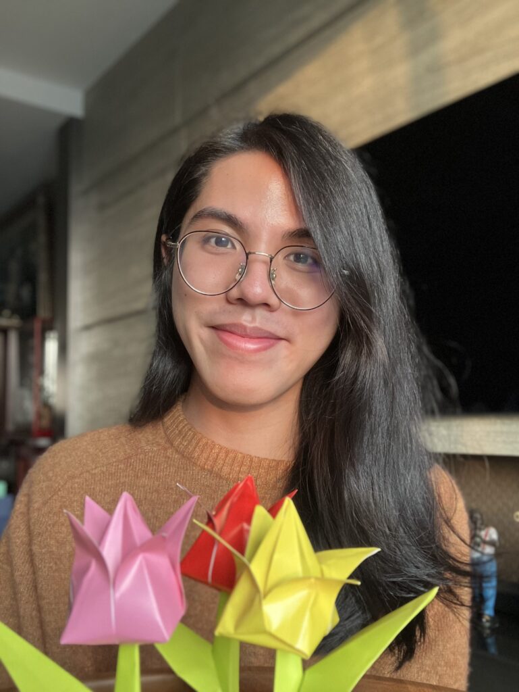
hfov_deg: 44.2
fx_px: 639
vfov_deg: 56.8
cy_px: 346
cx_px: 260
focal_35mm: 32
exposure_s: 1/60
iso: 160
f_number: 2.2
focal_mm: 2.87
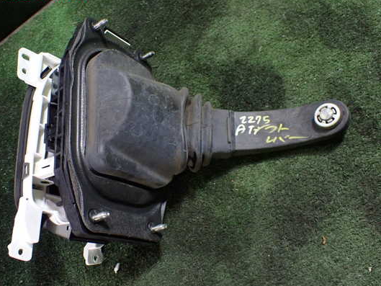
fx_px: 374
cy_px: 148
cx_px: 166
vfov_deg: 41.8
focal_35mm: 34
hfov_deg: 53.8
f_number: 2.3
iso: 800
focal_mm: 5.4
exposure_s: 1/100
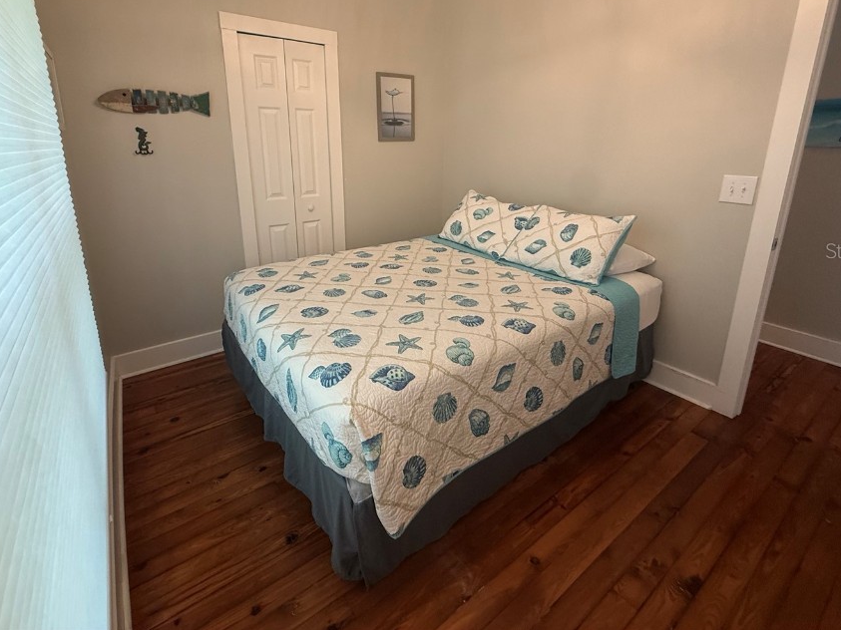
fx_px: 413
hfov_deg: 91.0
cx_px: 409
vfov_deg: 73.9
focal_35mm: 17
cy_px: 250
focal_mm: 2.22
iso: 250
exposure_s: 1/60
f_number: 2.2
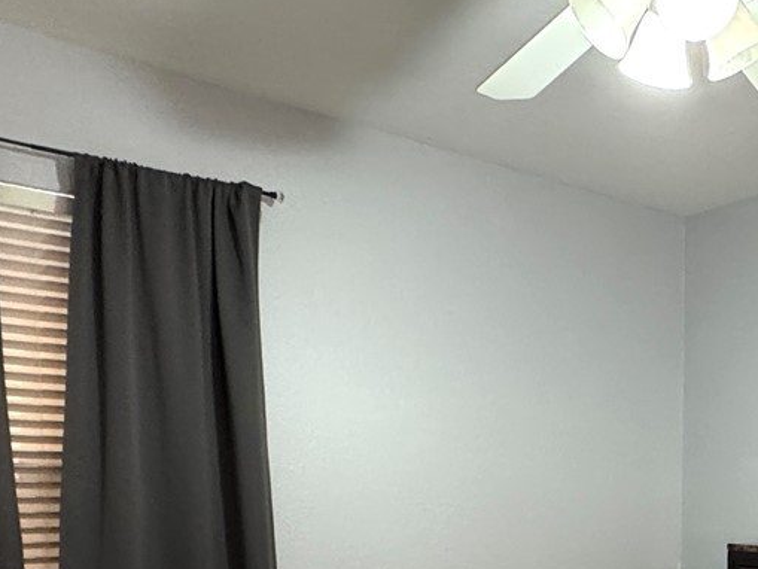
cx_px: 688
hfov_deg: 39.7
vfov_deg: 30.1
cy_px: 599
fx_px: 964
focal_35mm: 44
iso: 500
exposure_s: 1/60
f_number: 2.2
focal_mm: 2.22
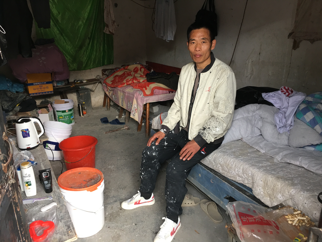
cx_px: 161
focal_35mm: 29
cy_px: 121
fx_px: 270
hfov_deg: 61.7
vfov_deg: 48.2
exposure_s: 1/17
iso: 40
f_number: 2.2
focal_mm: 4.15
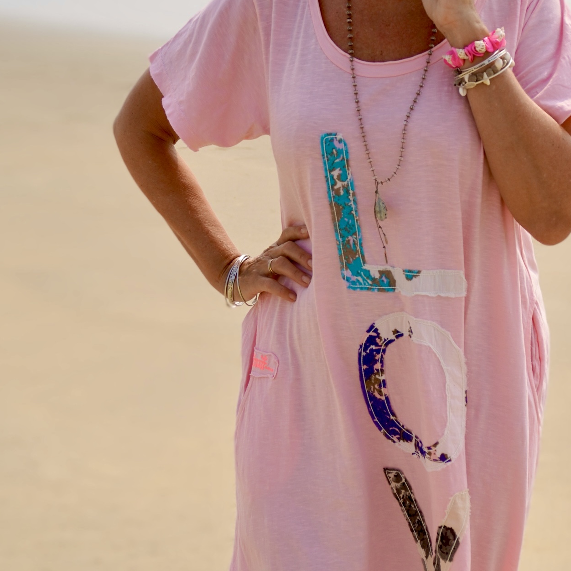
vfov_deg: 23.7
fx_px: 1362
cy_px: 311
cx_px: 379
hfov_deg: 23.6
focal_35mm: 73
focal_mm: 28
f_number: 4.5
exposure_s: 1/1250
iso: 100
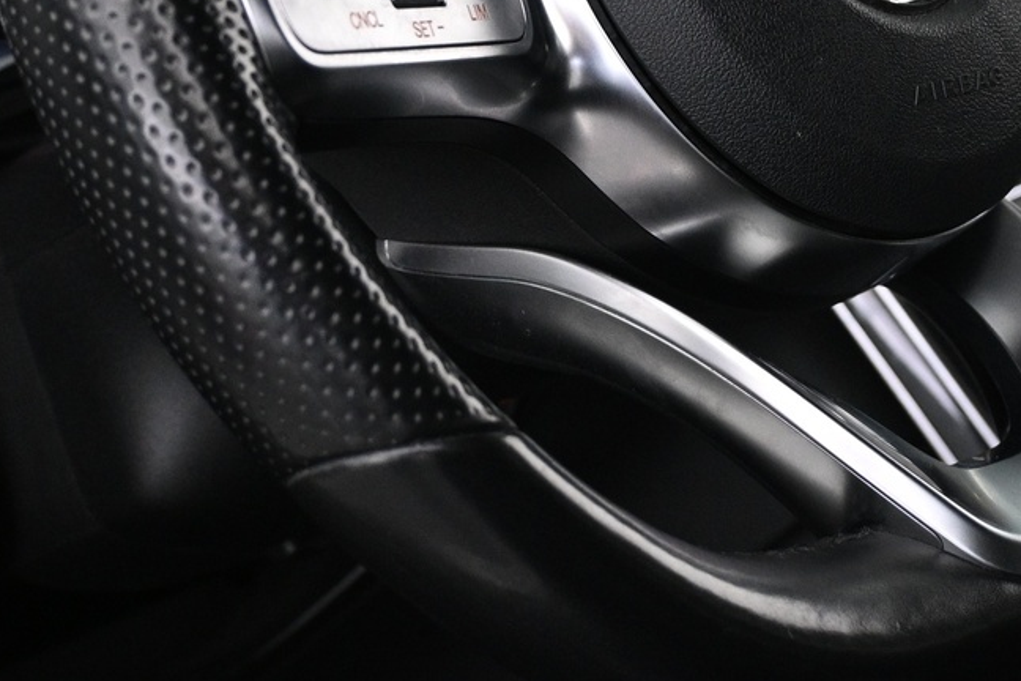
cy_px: -118
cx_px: 610
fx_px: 2446
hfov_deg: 23.5
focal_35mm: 86
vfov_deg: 15.3
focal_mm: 23
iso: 1600
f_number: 4.2
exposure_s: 1/20
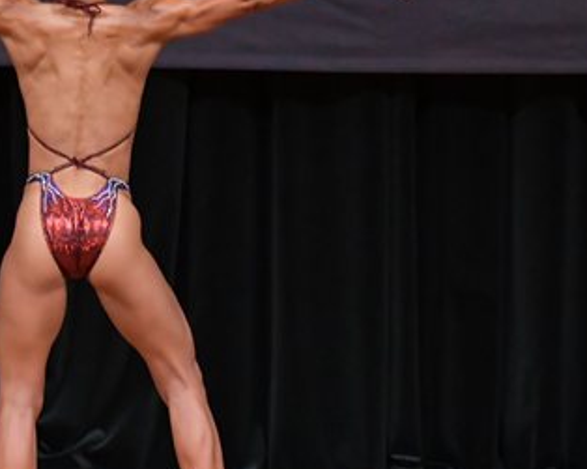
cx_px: 173
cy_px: 202
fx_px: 10247
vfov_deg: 2.6
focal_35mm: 590
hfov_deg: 3.3
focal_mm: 170
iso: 4000
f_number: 5.6
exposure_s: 1/400
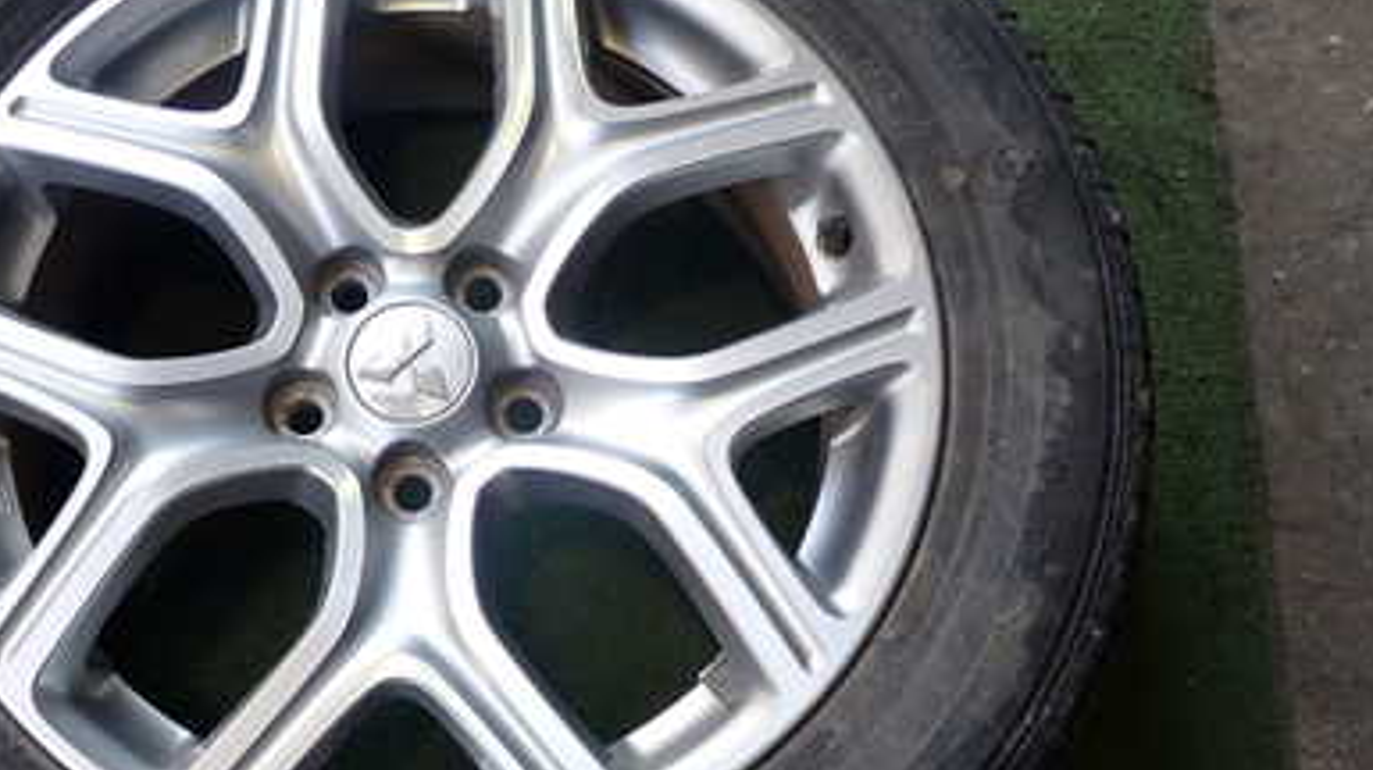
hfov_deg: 39.9
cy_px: 467
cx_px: 403
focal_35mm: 51
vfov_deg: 23.4
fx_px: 1856
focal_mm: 5.4
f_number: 2.3
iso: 160
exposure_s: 1/125
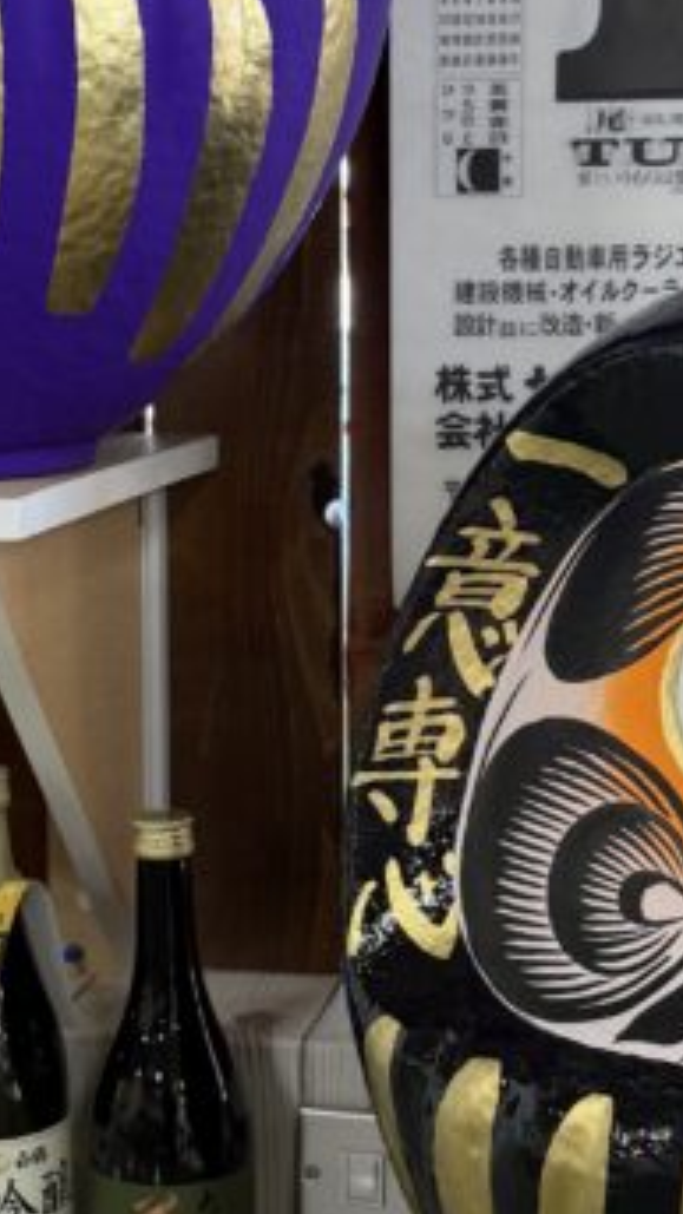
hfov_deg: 15.5
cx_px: 379
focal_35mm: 78
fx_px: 2511
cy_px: 708
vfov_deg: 27.1
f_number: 1.78
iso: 80
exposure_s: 1/100
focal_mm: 6.76
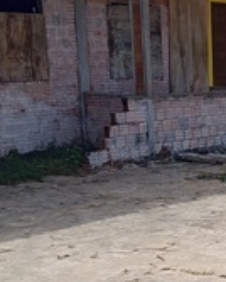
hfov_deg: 12.7
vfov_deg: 16.6
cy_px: 311
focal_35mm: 112
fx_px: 935
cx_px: 393
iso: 50
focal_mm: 5.24
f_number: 1.7
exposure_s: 1/969
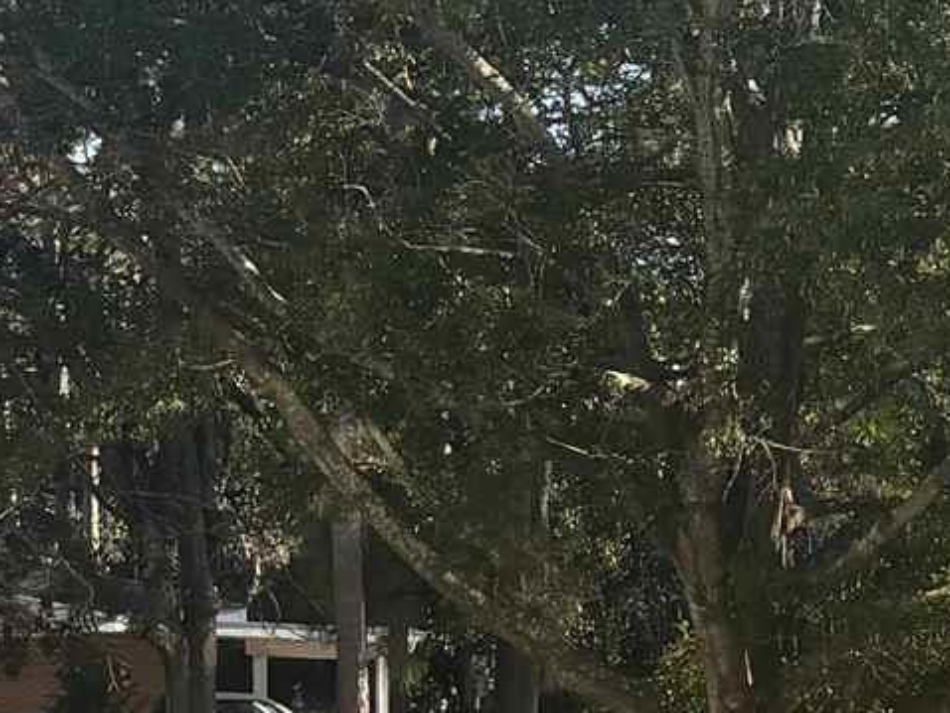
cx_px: 1071
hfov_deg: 11.6
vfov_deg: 8.9
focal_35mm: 167
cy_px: 125
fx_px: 4585
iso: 50
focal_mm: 5.96
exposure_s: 1/1344
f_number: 1.6
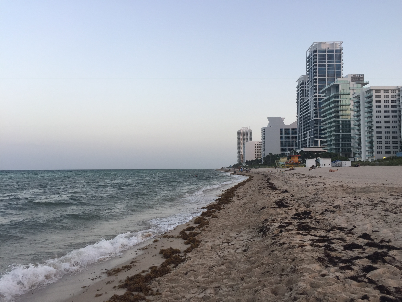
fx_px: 337
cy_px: 151
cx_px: 201
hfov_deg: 61.7
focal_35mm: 29
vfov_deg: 48.2
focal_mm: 4.15
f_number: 2.2
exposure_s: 1/120
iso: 40
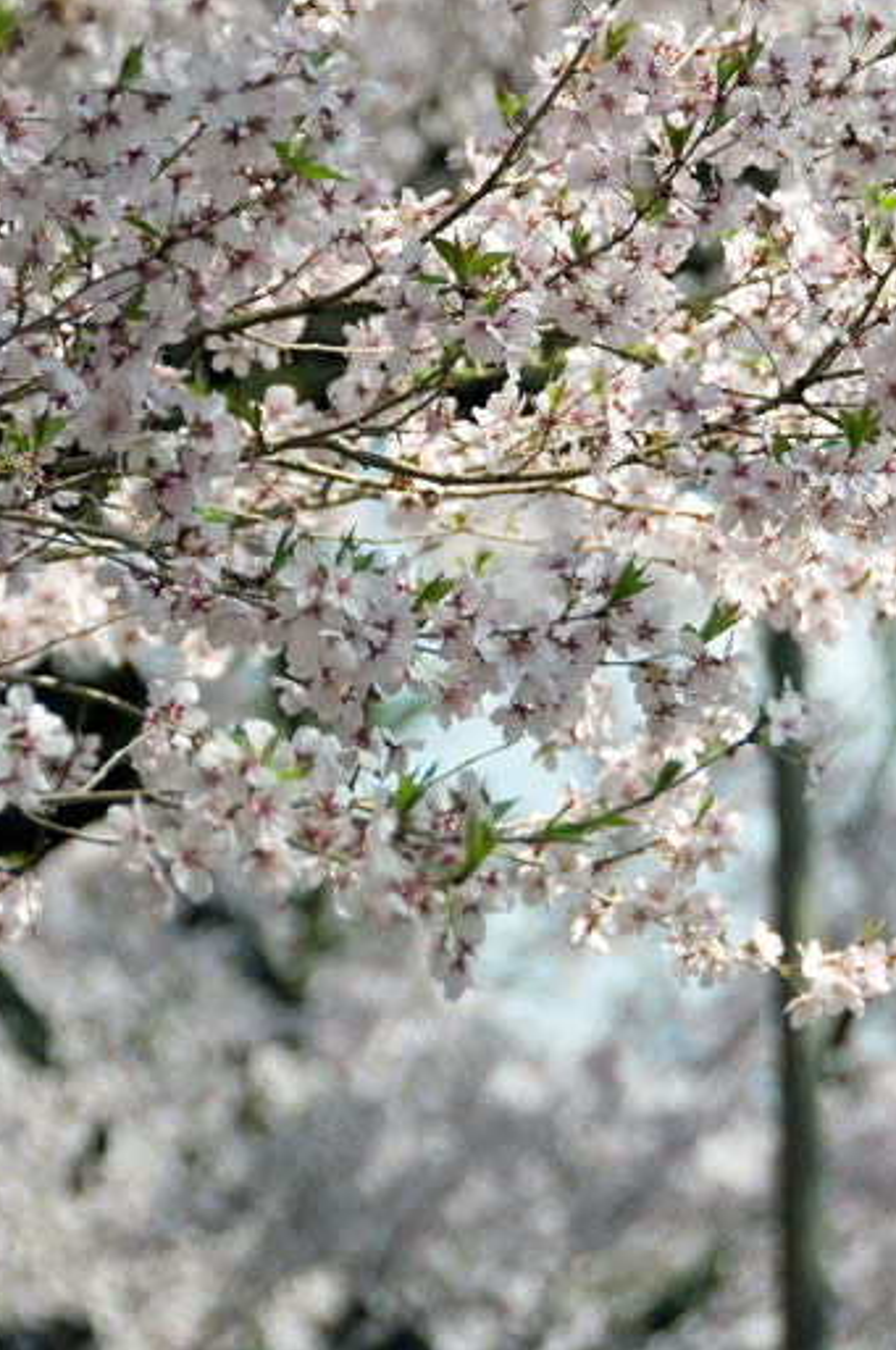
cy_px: 410
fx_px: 23598
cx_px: 511
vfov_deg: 3.3
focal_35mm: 630
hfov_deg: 2.2
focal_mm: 270
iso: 200
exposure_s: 1/640
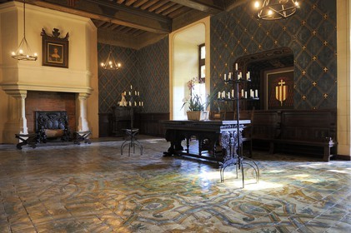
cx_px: 176
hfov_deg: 73.8
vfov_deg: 53.1
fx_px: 234
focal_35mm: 24
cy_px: 116
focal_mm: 24
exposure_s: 1/30
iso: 800
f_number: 4
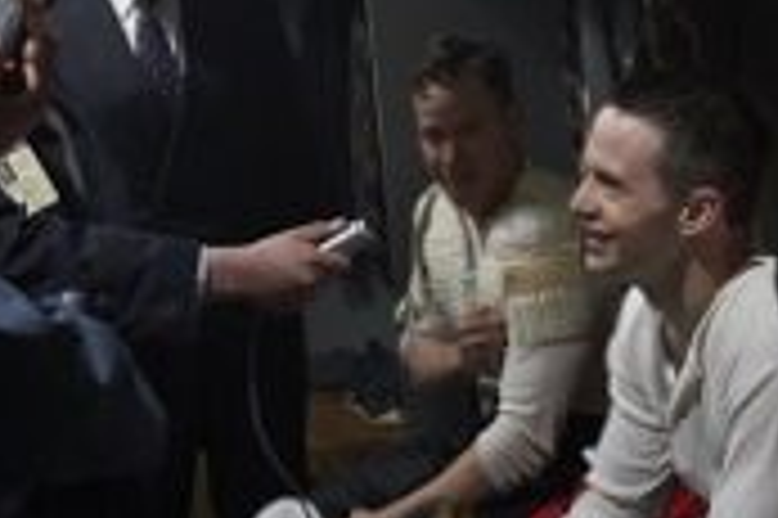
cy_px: 347
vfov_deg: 15.0
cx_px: 533
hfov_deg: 22.3
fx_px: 1965
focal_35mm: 91
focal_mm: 41
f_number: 3.5
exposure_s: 1/200
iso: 10000
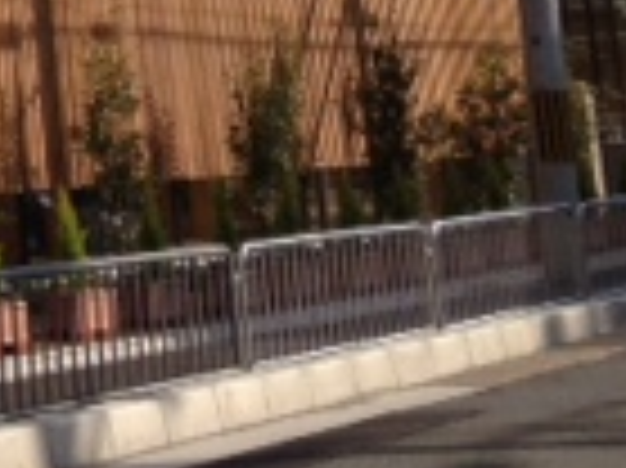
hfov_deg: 11.8
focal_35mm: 152
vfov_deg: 9.0
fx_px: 2746
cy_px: -567
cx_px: -554
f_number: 2.4
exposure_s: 1/1748
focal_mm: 4.12
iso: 50
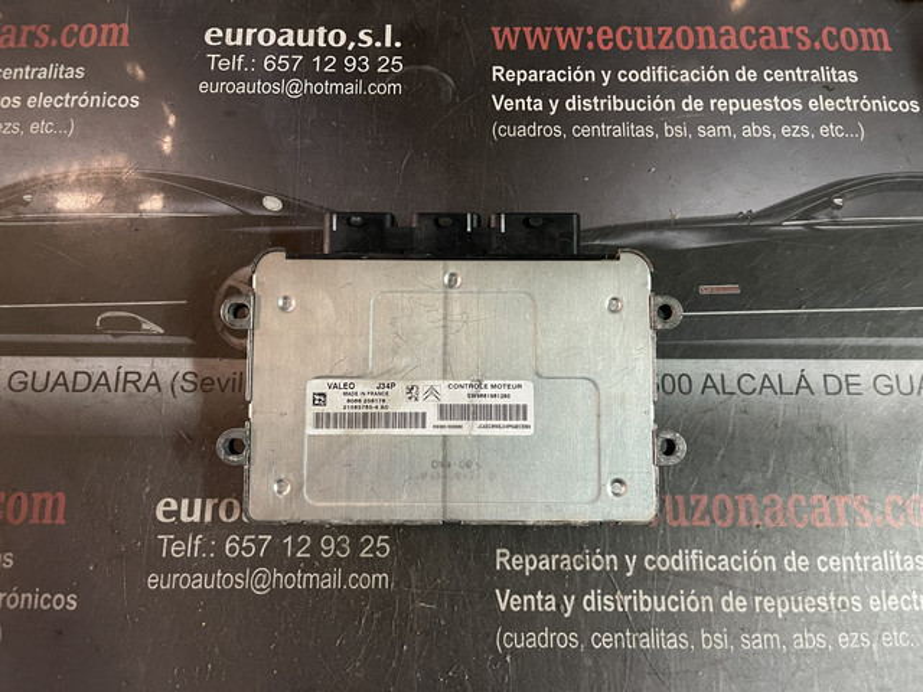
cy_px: 346
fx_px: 693
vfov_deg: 53.1
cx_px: 462
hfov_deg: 67.3
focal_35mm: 26
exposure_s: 1/25
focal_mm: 5.1
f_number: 1.6
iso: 500
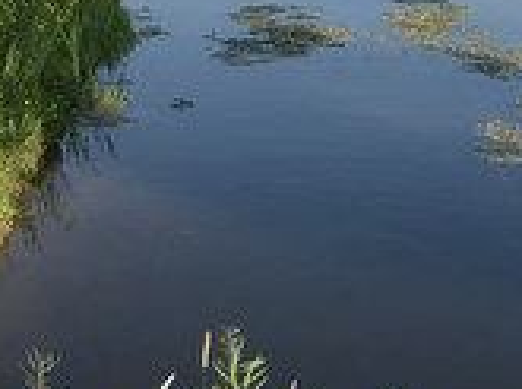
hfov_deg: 16.6
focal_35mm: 119
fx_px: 1791
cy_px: -256
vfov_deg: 11.7
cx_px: 294
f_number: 1.8
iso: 20
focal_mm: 3.99
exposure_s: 1/1429
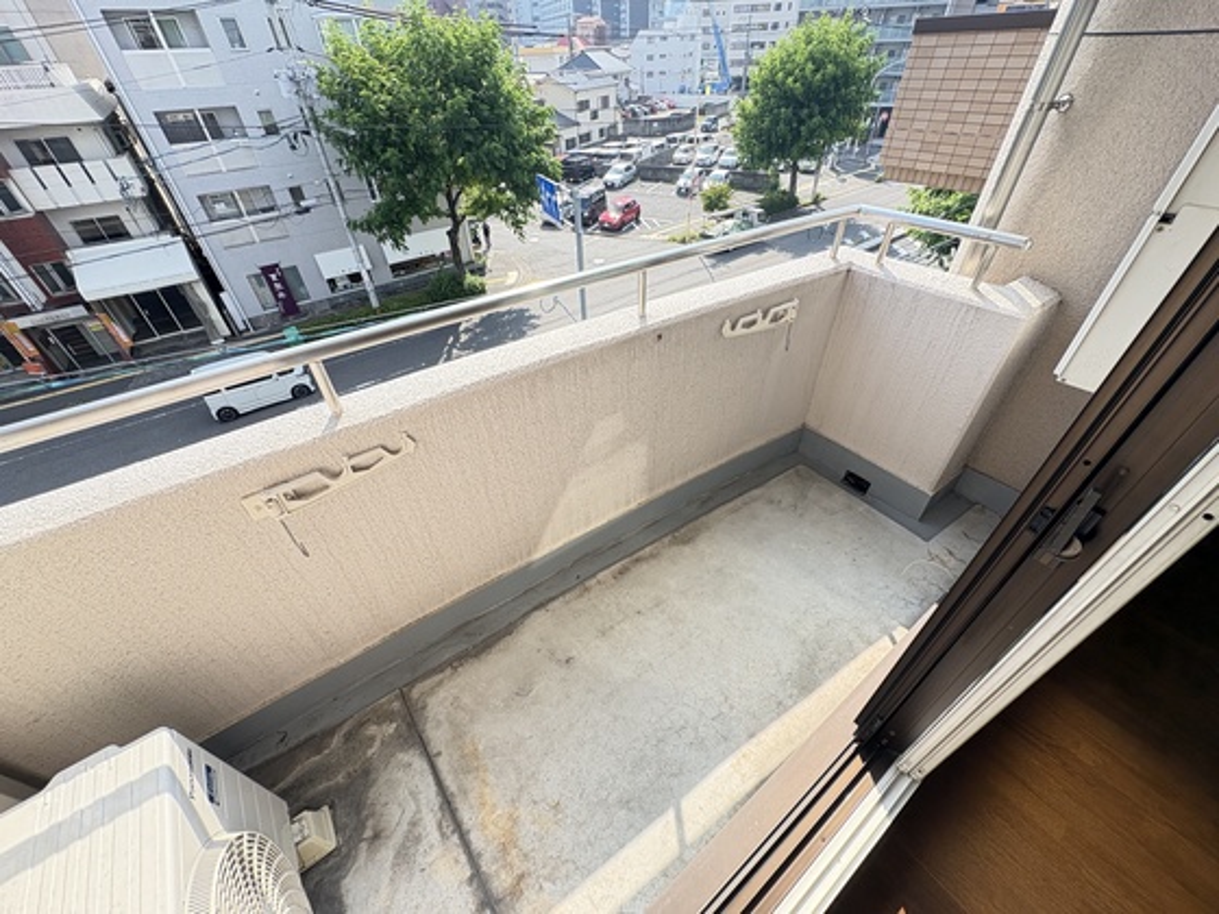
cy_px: 457
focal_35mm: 14
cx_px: 610
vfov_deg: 85.7
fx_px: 493
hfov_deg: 102.1
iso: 50
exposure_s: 1/356
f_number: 2.2
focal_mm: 2.22
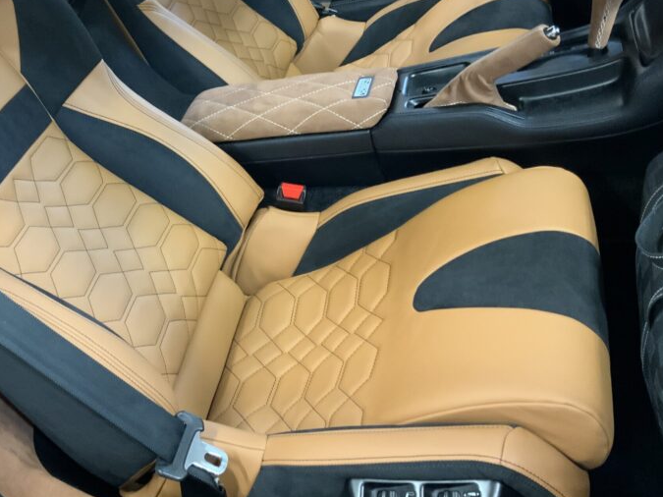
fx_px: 843
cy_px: 161
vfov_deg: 32.6
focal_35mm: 44
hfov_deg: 42.0
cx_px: 187
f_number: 1.8
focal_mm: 3
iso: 320
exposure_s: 1/30
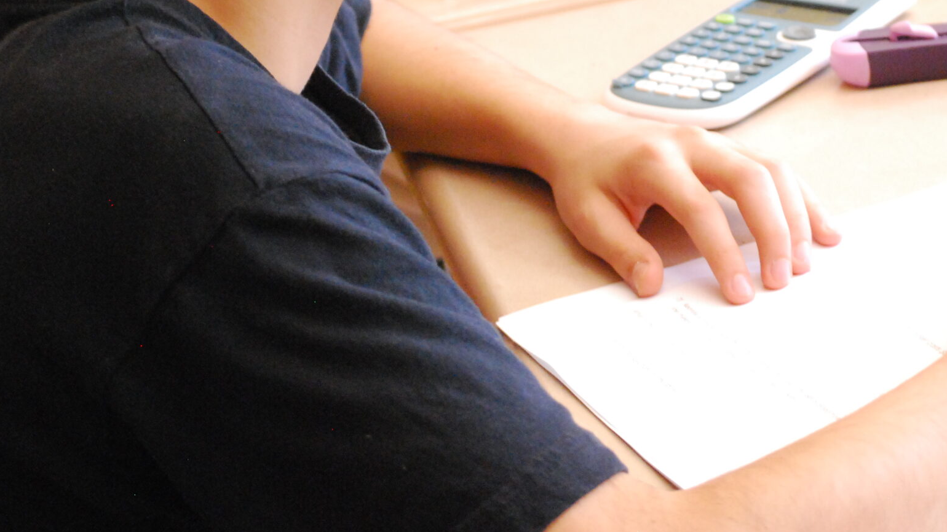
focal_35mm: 144
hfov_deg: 14.9
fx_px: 3612
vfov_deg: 8.4
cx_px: 647
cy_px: 34
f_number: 5
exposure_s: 1/20
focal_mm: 55
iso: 1600
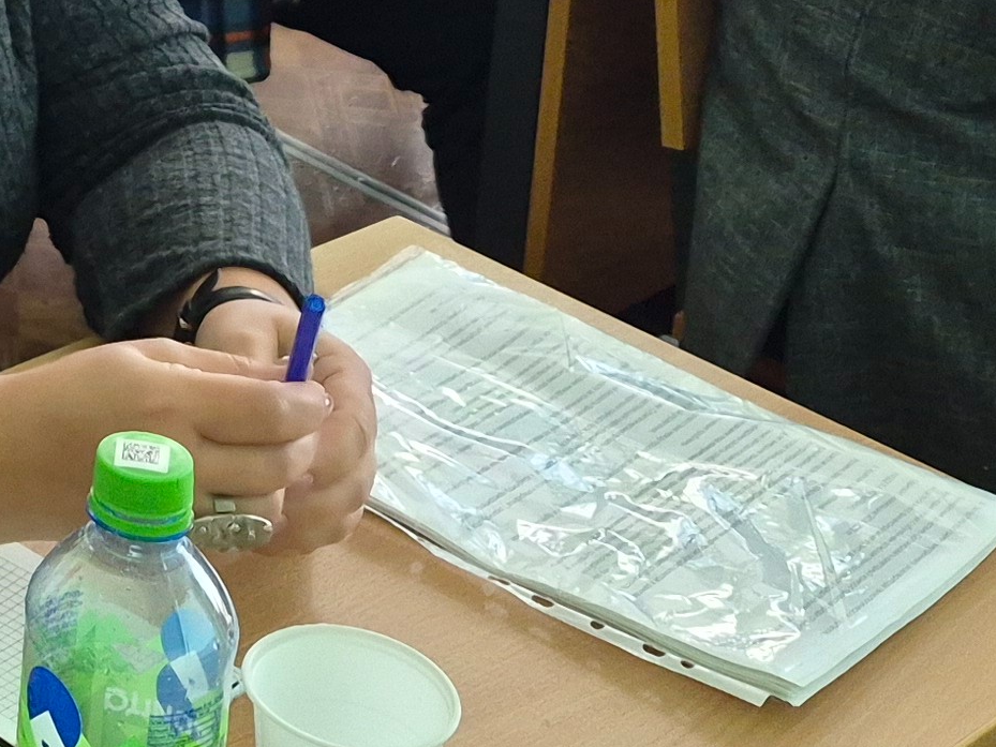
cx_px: -227
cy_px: -746
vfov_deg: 13.0
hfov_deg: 18.7
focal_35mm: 99
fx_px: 2849
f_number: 1.8
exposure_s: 1/120
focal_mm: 5.4
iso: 320
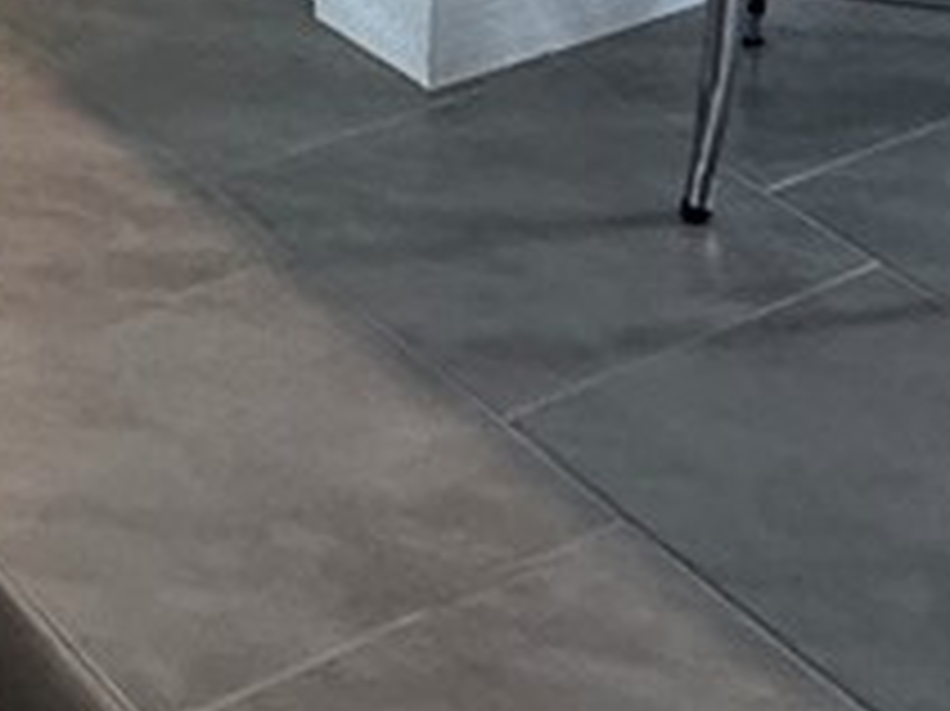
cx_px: 225
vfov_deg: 9.5
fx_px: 2907
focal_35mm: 106
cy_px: -1656
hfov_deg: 18.4
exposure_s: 1/120
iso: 200
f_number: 2.2
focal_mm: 2.22
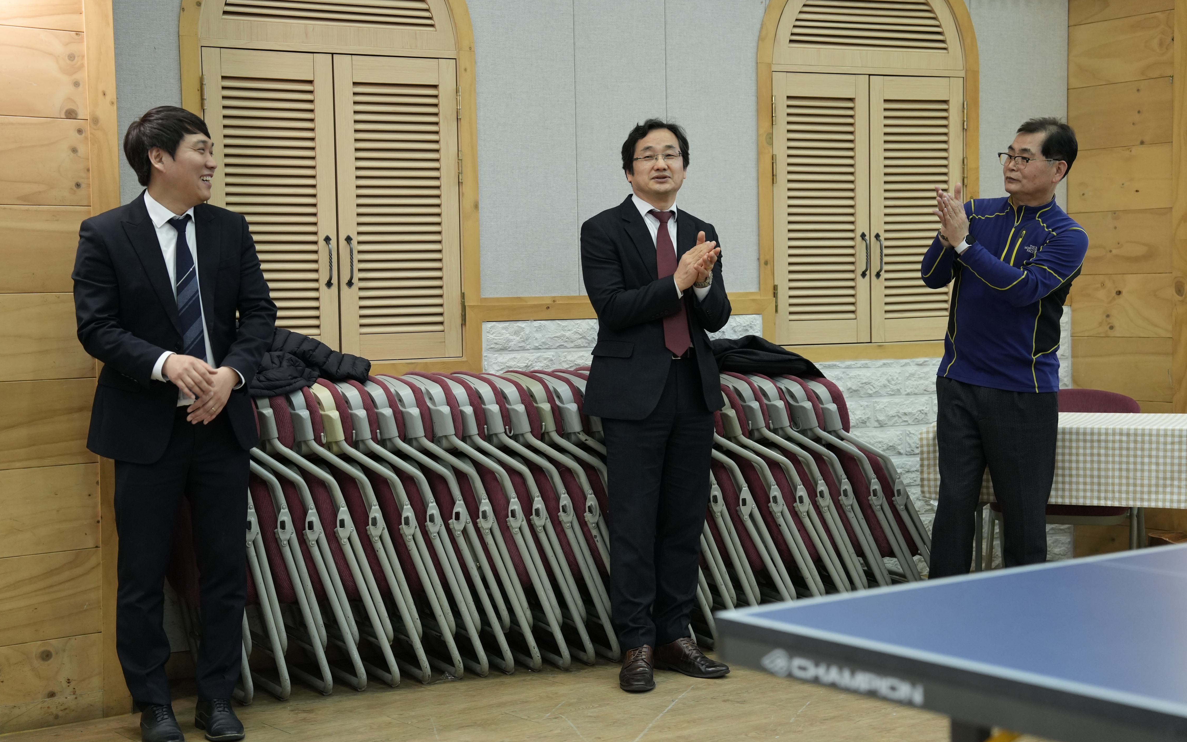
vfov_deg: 22.4
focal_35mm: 58
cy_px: 358
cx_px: 592
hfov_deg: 35.1
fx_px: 1876
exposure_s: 1/160
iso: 2500
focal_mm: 56
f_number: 2.8
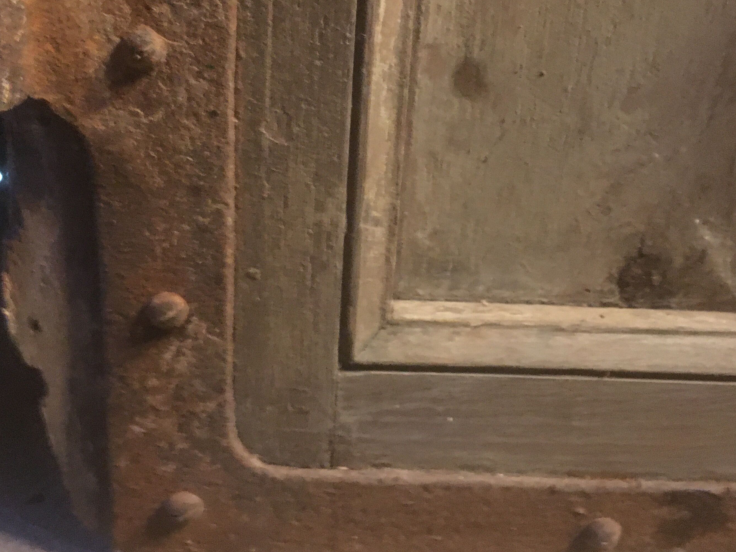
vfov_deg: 32.6
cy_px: 182
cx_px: 358
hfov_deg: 42.9
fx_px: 936
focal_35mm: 44
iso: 500
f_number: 2.2
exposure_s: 1/17
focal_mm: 4.15
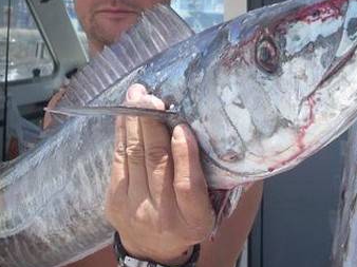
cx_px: 173
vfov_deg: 20.9
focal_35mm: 69
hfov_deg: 28.2
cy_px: 37
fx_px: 711
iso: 64
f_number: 5.6
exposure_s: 1/125
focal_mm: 6.2
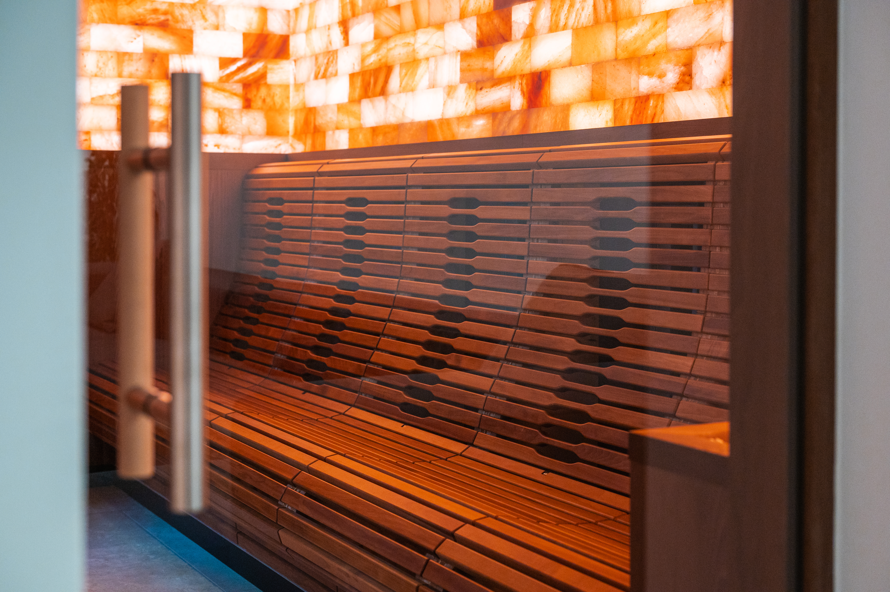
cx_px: 445
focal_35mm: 51
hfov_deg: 38.9
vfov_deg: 26.4
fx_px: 1260
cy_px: 296
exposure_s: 1/125
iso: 1250
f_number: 4
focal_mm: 51
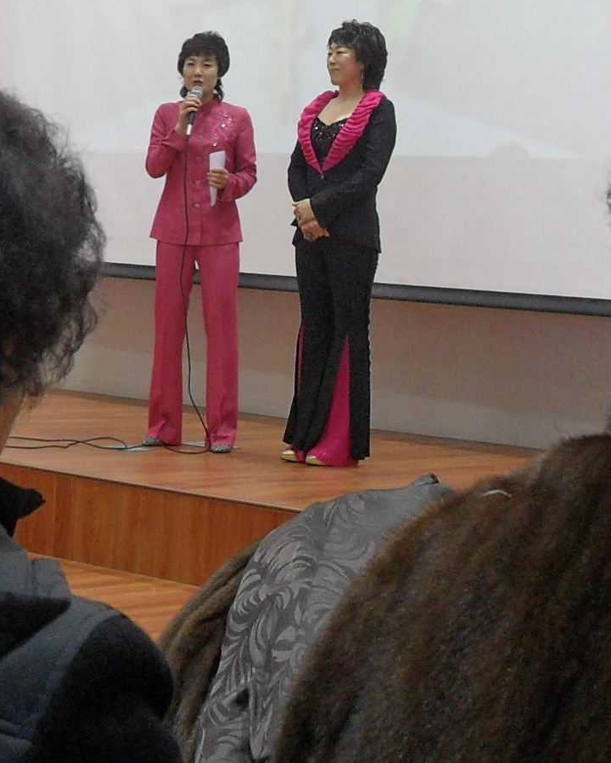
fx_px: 2236
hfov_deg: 15.6
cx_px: 340
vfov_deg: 19.0
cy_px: 67
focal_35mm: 99
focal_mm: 6.2
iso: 120
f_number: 2.8
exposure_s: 1/30
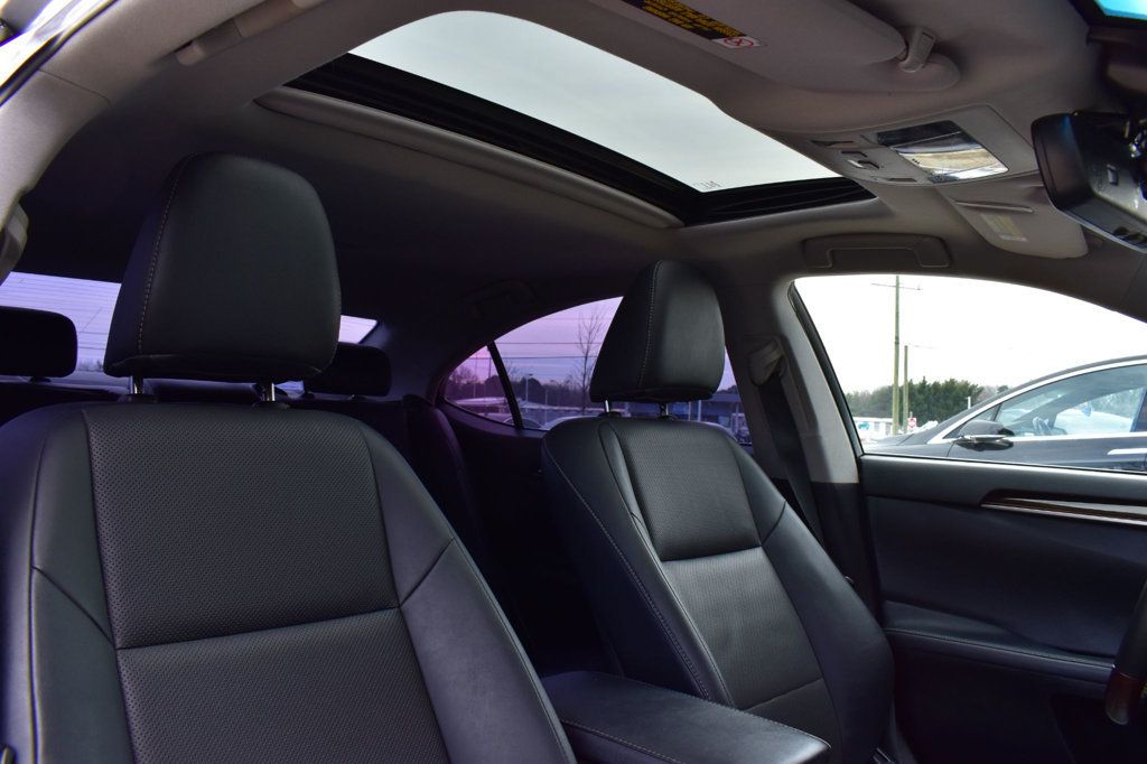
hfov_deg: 67.4
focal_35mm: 27
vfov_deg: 47.9
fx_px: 860
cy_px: 382
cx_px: 574
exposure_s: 1/125
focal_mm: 18
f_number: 9
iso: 400
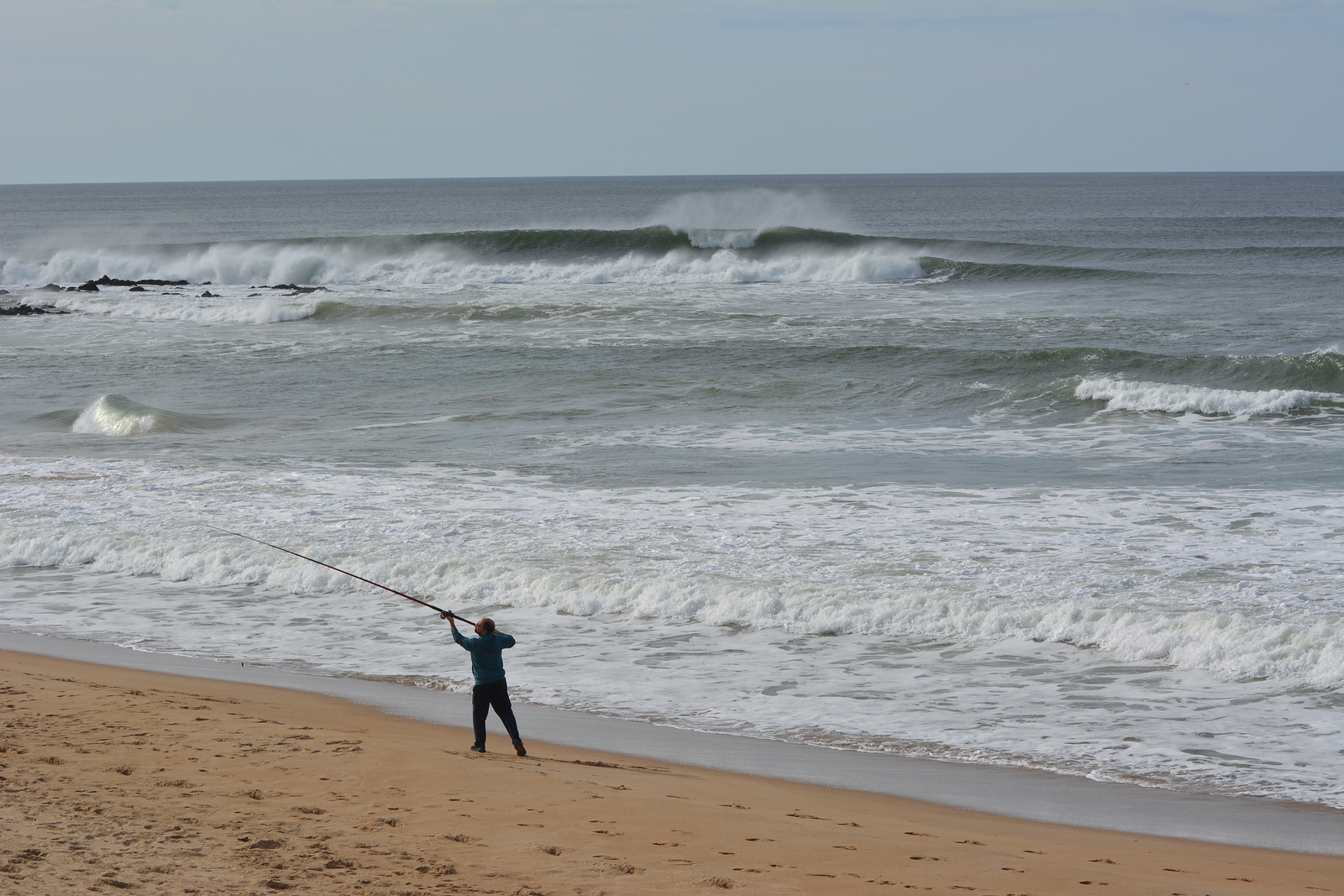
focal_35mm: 105
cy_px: 448
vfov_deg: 13.0
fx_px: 3920
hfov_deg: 19.5
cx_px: 672
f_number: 9
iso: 100
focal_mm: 70
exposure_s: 1/320
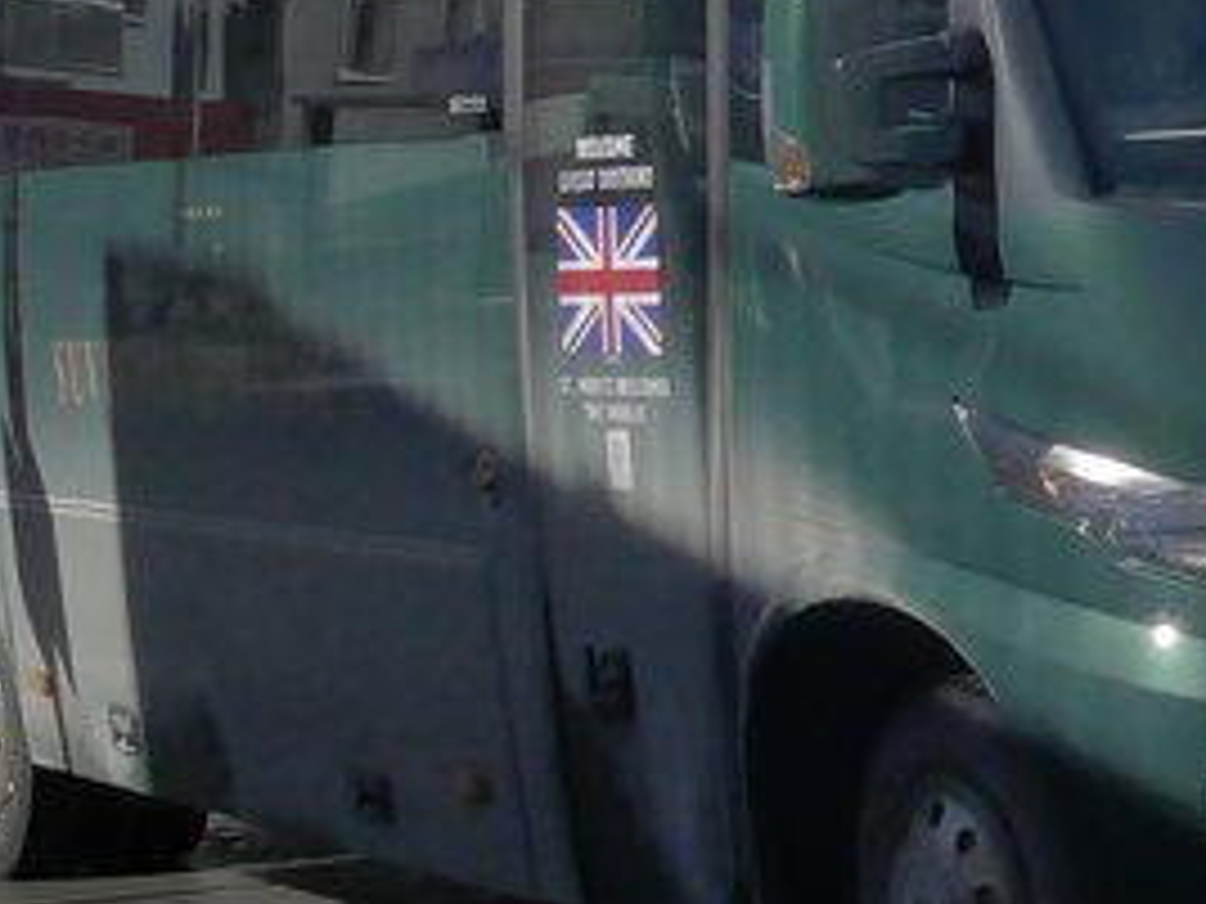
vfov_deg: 11.3
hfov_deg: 15.0
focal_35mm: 130
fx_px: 4529
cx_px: 1017
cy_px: 27
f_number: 6.3
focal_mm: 6
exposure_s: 1/800
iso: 160
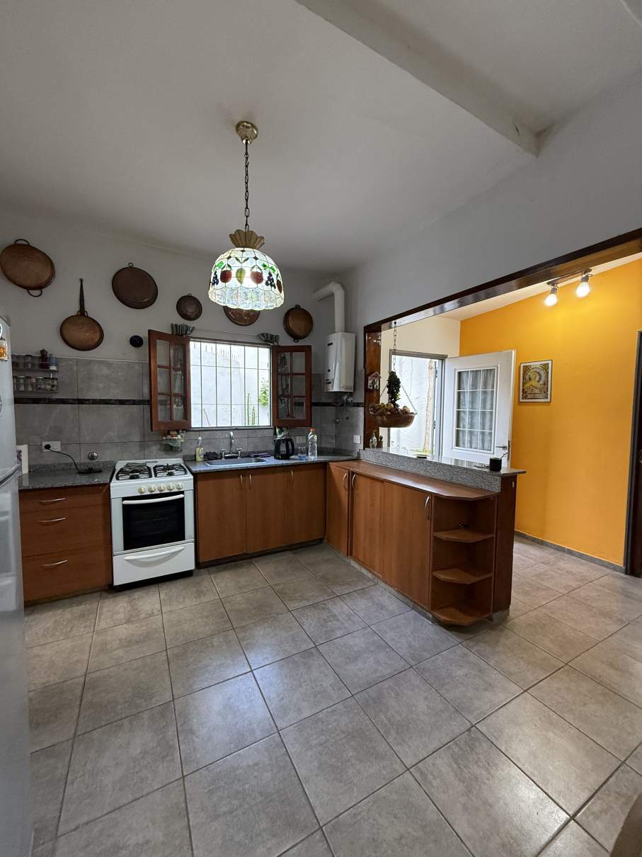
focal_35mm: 14
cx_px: 321
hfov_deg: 85.7
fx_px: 346
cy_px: 428
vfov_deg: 102.1
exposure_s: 1/100
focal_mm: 2.22
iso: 320
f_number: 2.2
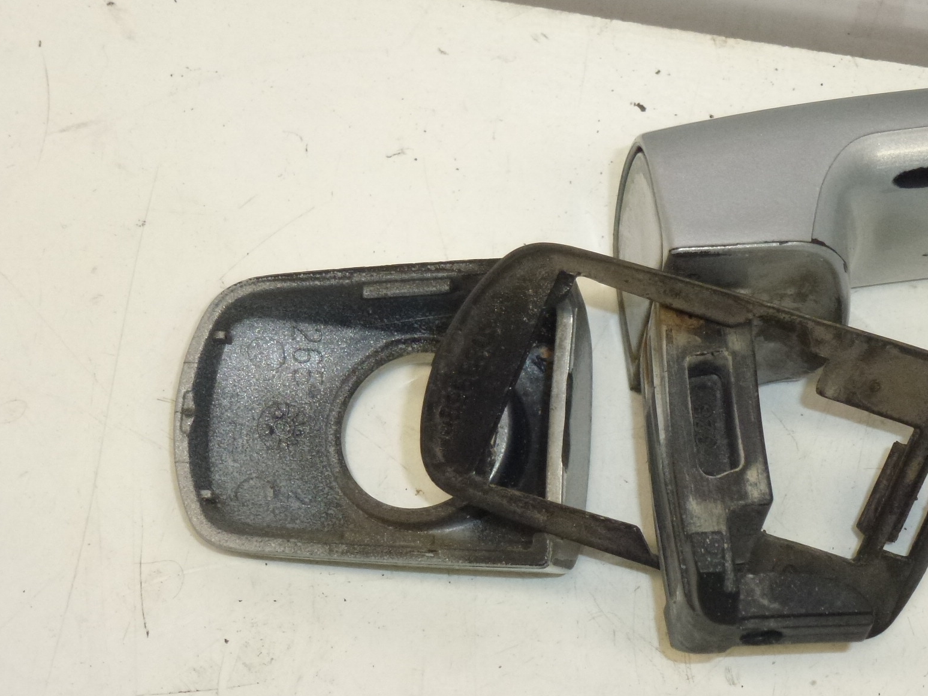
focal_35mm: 127
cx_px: 592
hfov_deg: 15.5
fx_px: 3405
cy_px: 400
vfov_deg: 11.7
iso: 400
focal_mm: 17.3
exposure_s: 1/160
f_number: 5
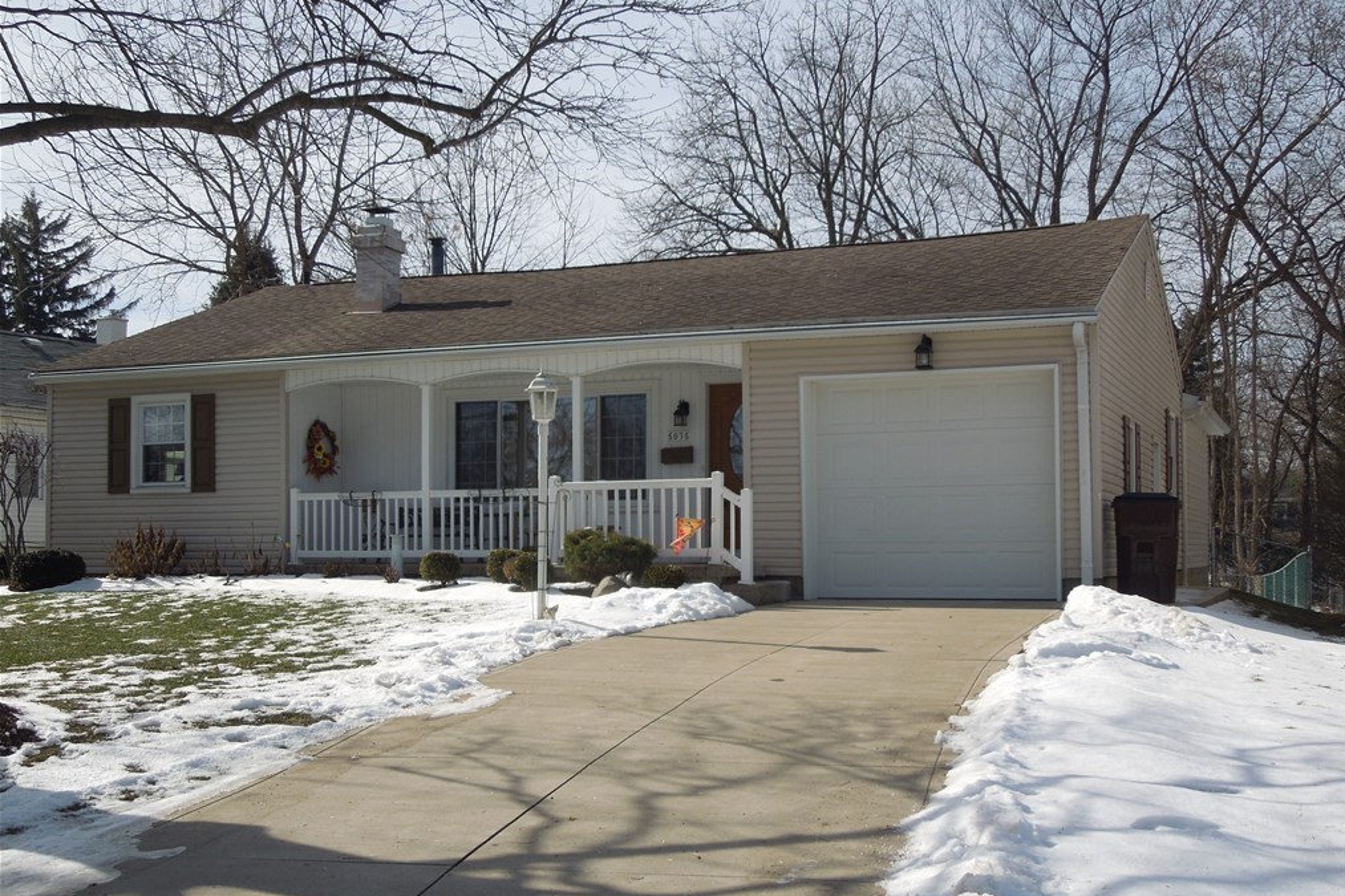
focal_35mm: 41
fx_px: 1531
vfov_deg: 32.6
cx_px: 678
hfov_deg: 47.4
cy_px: 504
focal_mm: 7
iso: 100
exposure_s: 1/320
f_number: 7.6
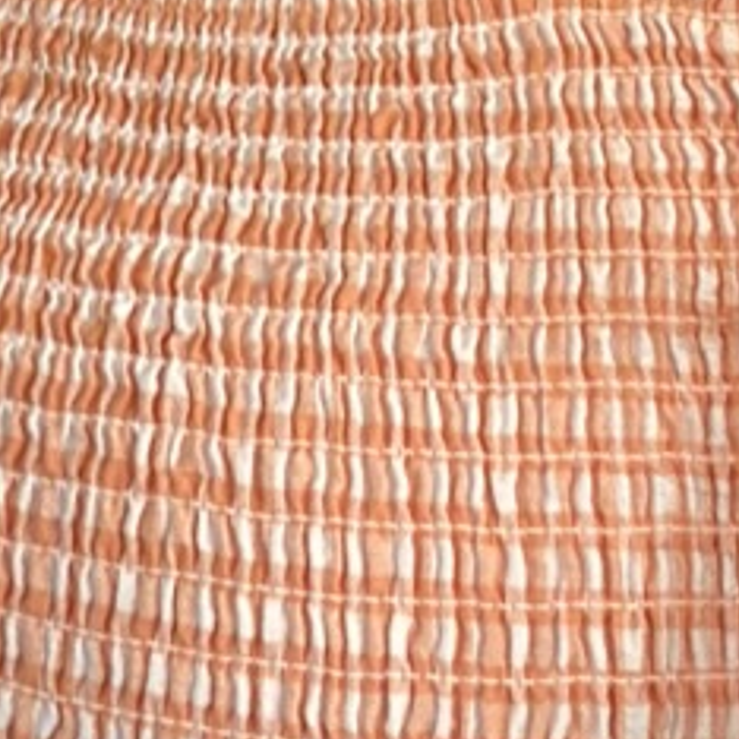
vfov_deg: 13.5
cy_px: -584
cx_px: 199
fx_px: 2802
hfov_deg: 15.0
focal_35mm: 116
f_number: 2.2
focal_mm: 2.71
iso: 100
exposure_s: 1/60
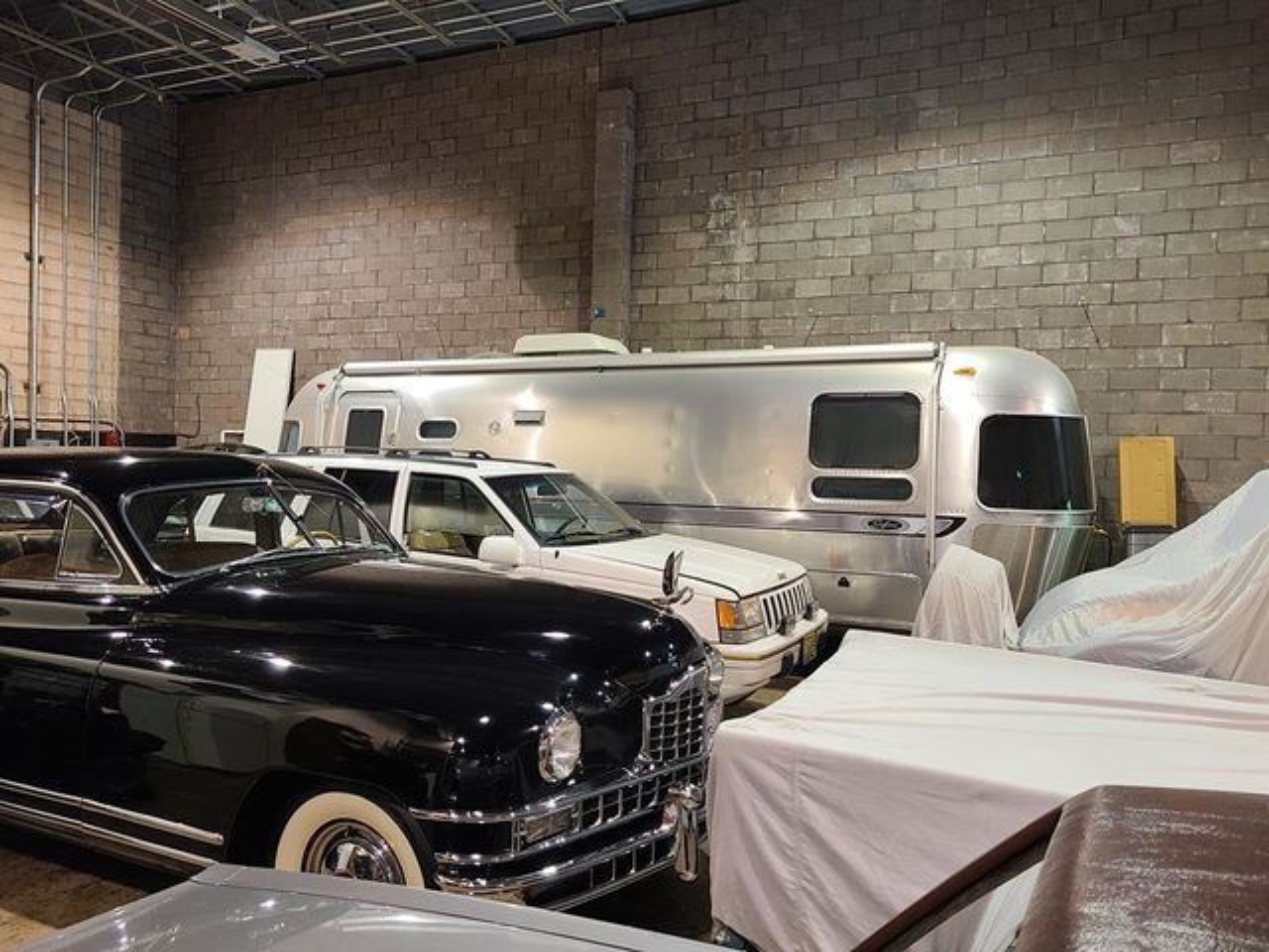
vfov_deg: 53.1
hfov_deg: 67.3
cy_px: 476
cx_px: 634
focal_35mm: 26
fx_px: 953
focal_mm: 5.4
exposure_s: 1/59
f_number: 1.8
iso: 160
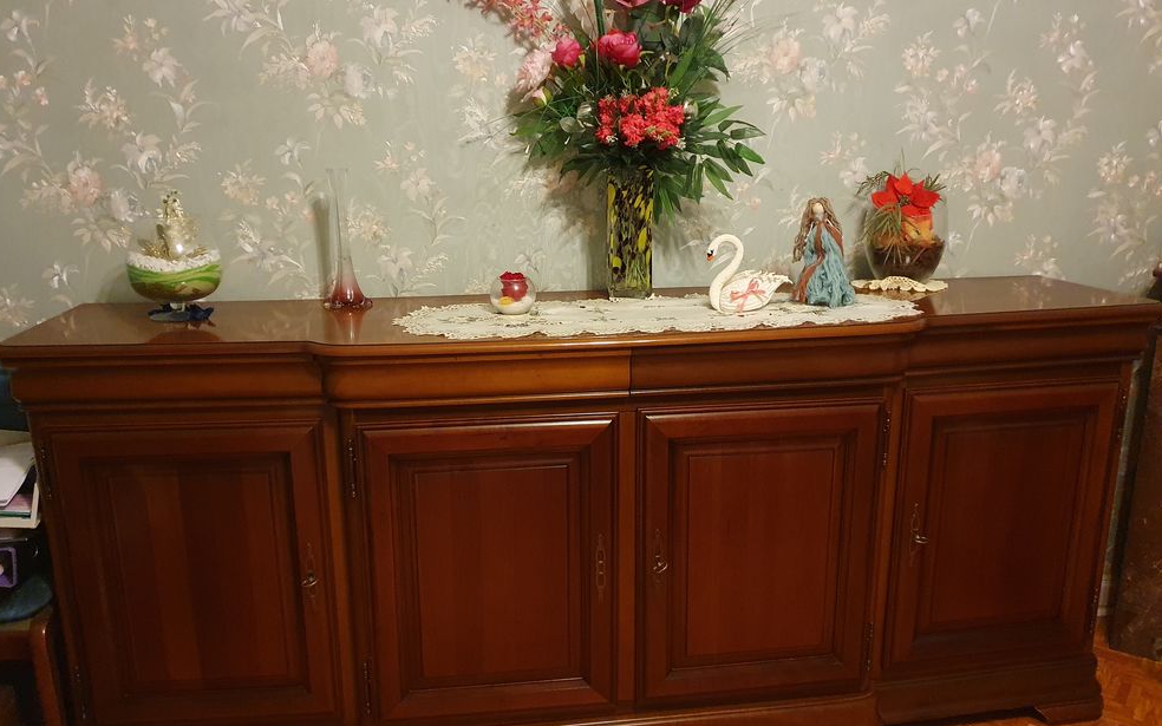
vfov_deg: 44.5
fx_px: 887
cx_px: 575
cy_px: 367
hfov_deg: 66.5
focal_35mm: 28
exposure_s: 1/33
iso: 640
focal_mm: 4.32
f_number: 1.5
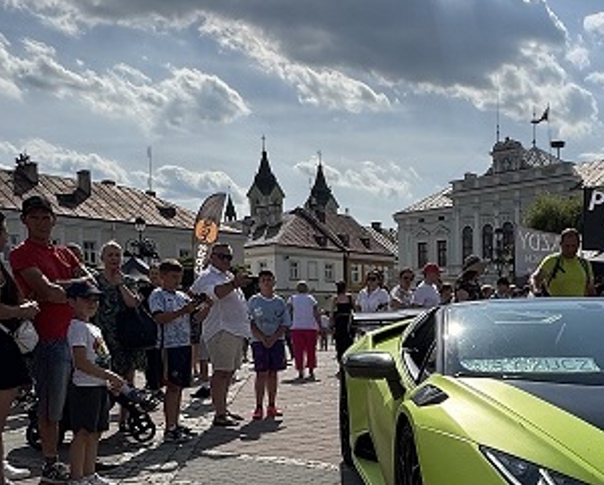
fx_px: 823
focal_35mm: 46
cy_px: 398
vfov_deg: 31.8
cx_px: 493
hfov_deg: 38.6
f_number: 2.2
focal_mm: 2.22
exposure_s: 1/3906
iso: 40
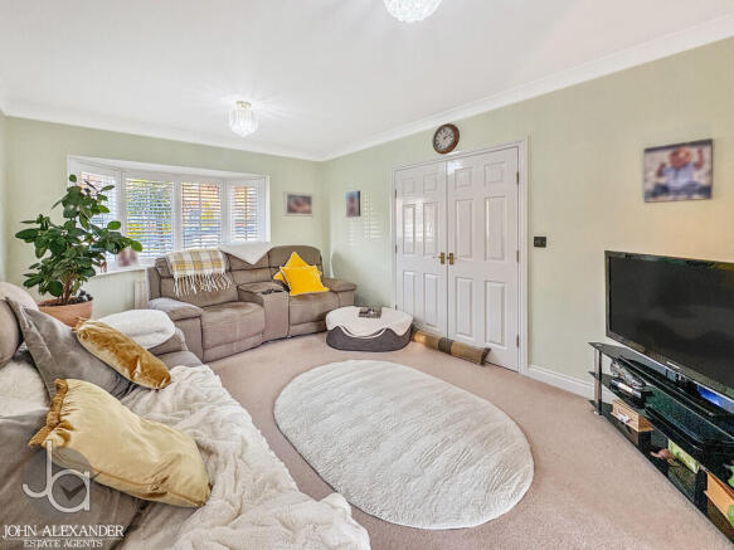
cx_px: 367
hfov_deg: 102.1
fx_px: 297
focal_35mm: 14
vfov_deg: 85.7
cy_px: 275
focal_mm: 2.22
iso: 200
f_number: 2.2
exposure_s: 1/100
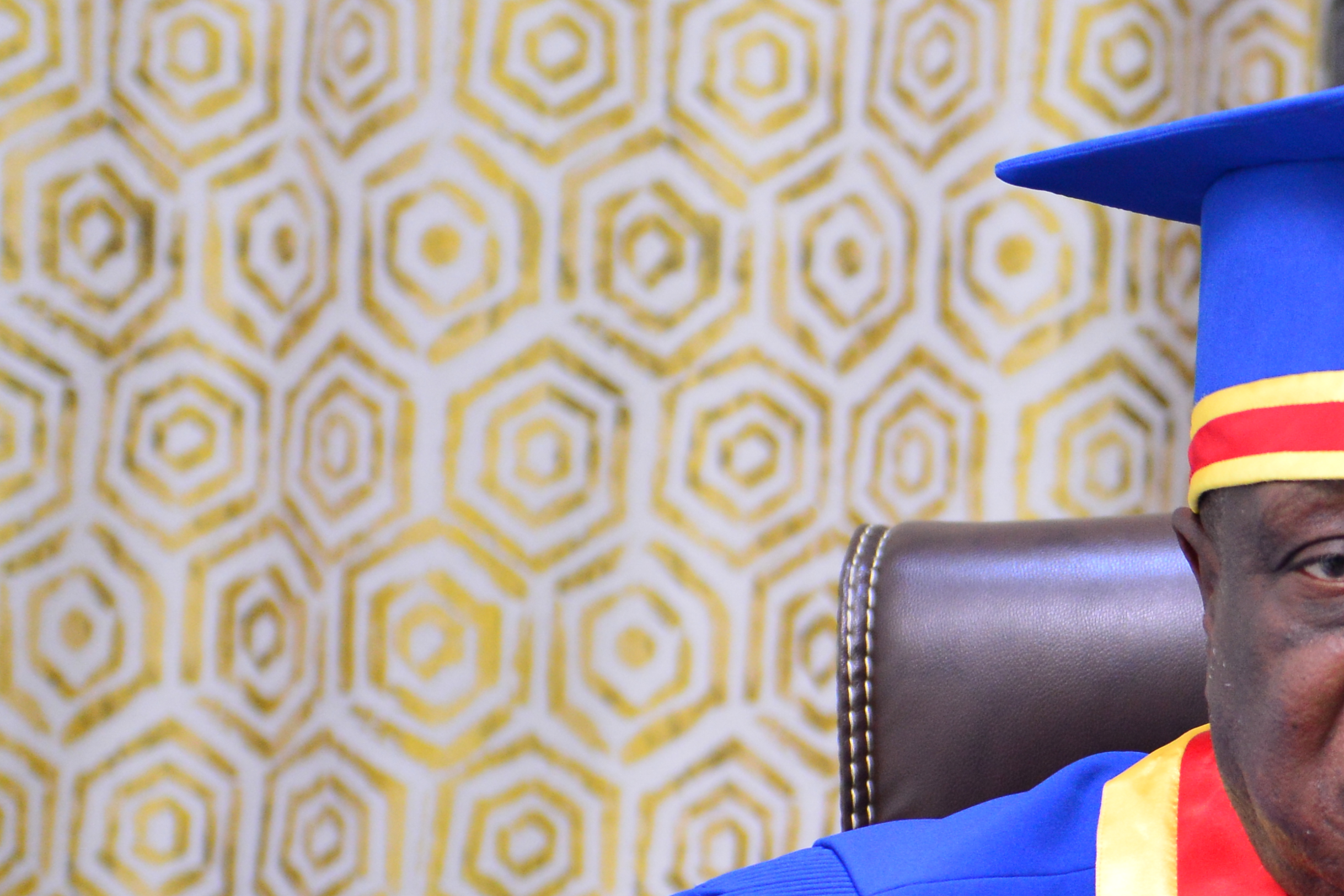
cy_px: 888
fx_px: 5638
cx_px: 1458
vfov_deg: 9.0
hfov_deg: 13.3
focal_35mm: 151
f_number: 2.8
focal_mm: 50
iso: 1250
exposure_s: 1/125
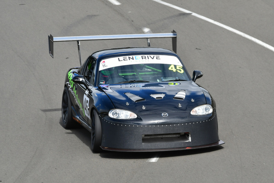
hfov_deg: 4.4
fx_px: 3540
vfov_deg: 3.0
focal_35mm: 465
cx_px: 137
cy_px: 92
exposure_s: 1/250
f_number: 11
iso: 250
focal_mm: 310
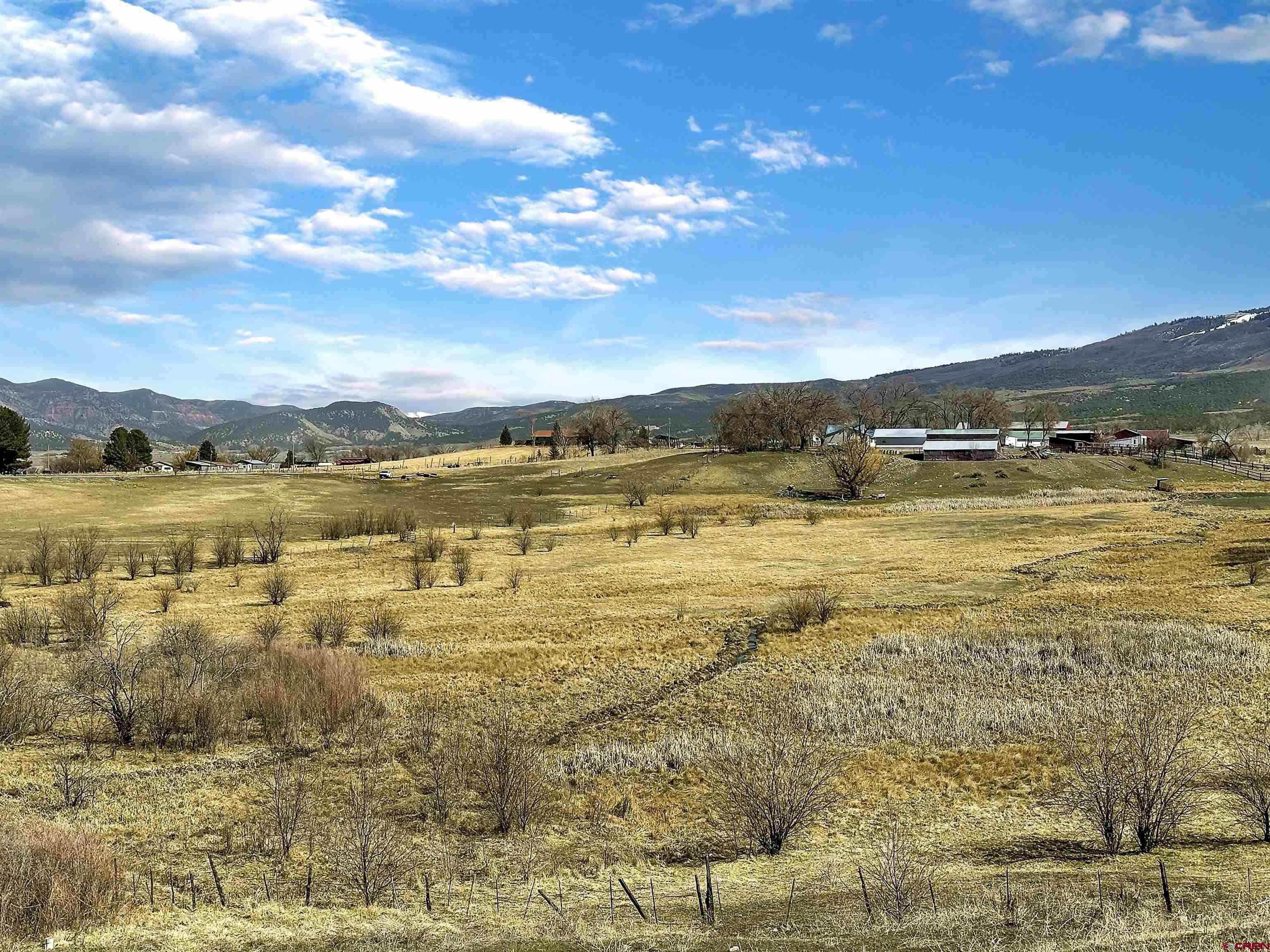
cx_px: 635
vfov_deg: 30.3
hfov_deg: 39.7
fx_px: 1761
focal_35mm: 48
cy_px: 476
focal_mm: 6.86
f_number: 1.78
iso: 64
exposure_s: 1/6623
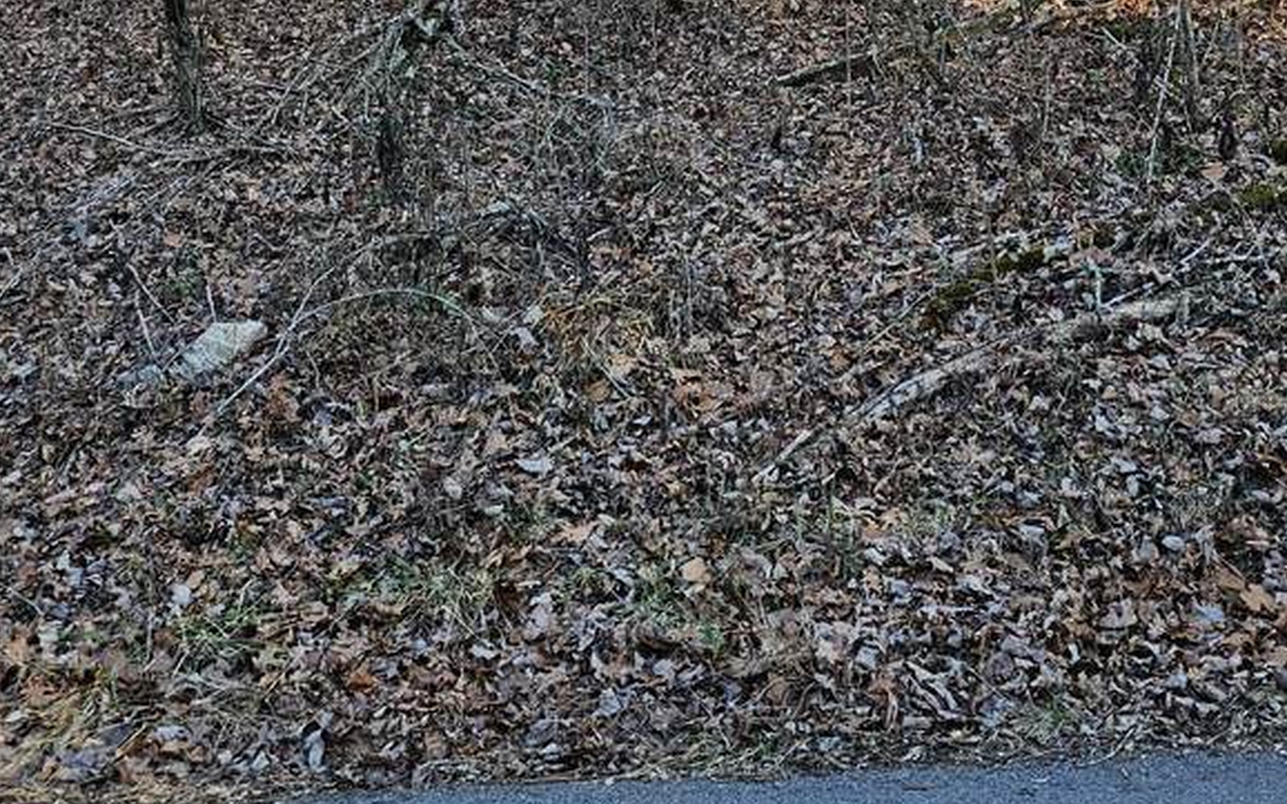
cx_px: 759
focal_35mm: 54
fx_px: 1894
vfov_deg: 22.2
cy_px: -145
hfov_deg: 37.4
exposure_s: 1/180
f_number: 1.7
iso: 40
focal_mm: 6.3
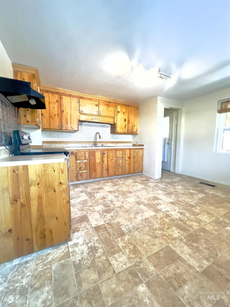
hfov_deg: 89.9
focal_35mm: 13
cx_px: 115
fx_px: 115
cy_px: 154
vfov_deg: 106.2
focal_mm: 1.57
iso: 160
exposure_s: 1/60
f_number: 1.8
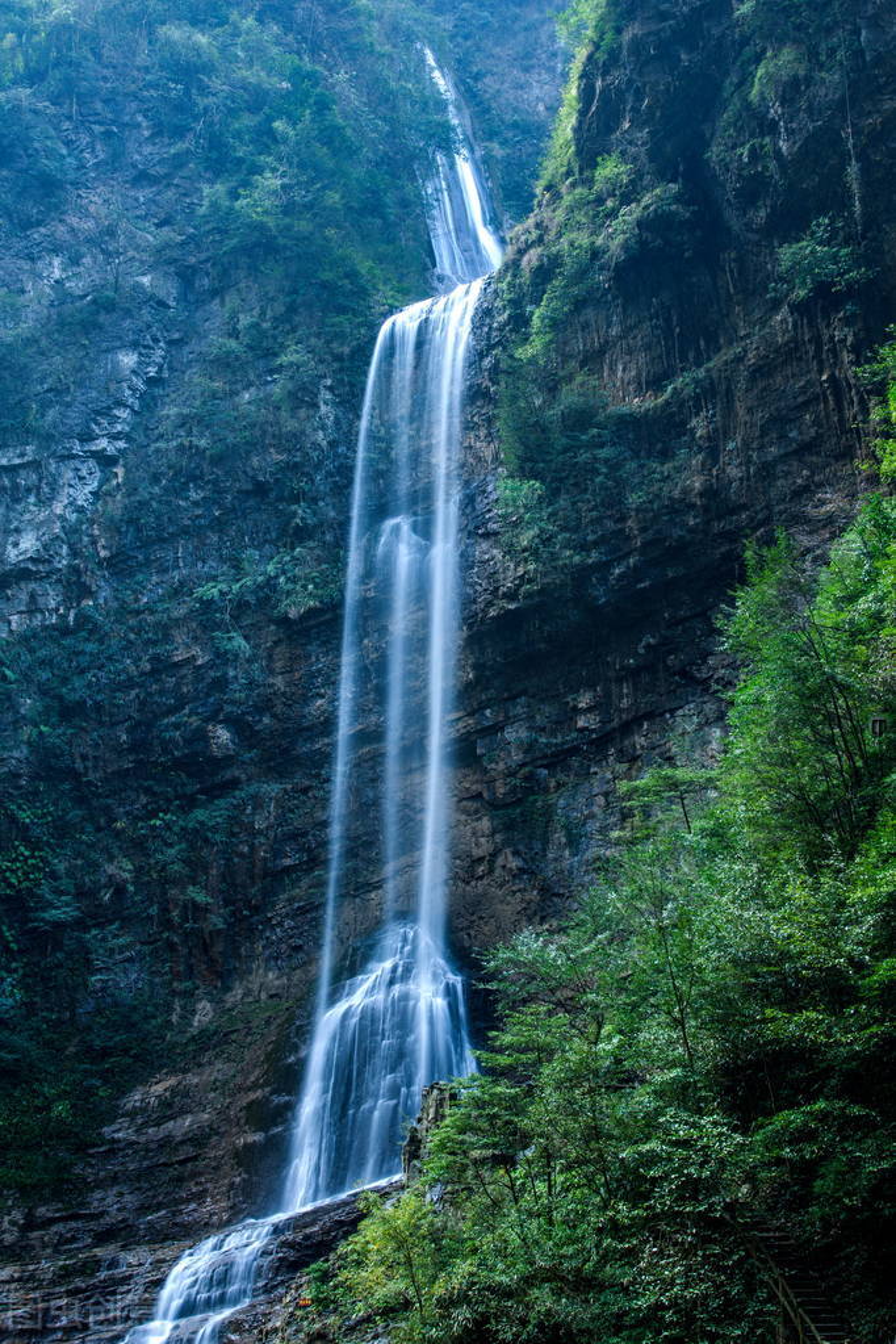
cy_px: 672
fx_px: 1493
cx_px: 448
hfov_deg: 33.4
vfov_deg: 48.5
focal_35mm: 40
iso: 100
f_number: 13
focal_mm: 40
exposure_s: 1/1.67
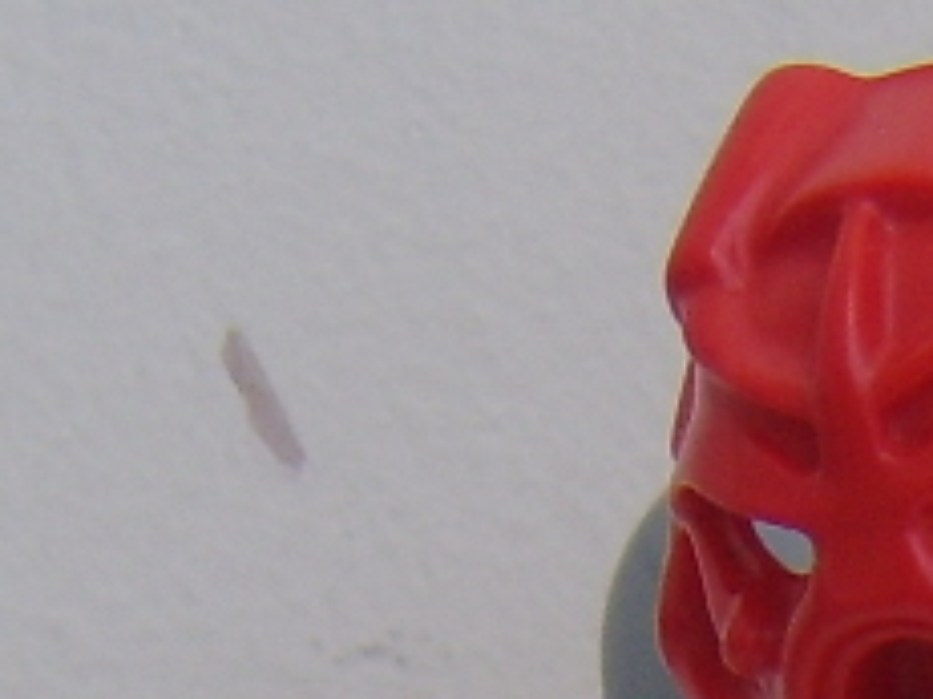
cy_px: 1434
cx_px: 1406
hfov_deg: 9.0
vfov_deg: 6.7
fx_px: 5792
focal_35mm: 215
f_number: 2.7
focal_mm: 8.13
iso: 71
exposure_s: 1/5
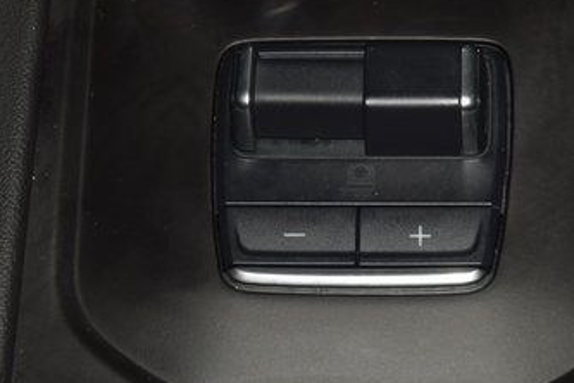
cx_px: 357
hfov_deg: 10.2
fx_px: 3221
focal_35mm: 202
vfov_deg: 6.8
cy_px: 163
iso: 100
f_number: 8
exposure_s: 1/125
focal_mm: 70
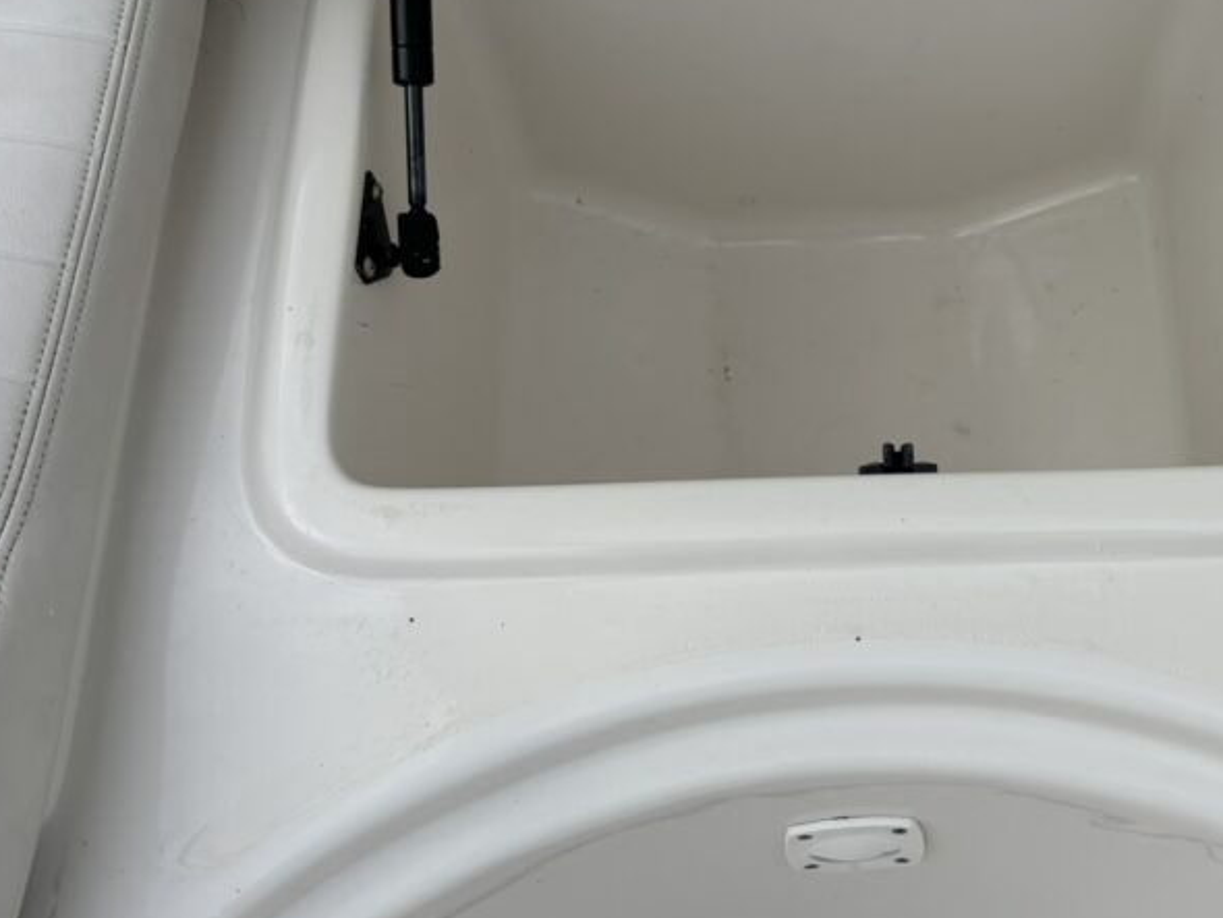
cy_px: 369
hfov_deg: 40.1
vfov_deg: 30.8
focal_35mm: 47
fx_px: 1661
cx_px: 783
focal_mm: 5.96
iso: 50
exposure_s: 1/4425
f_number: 1.6
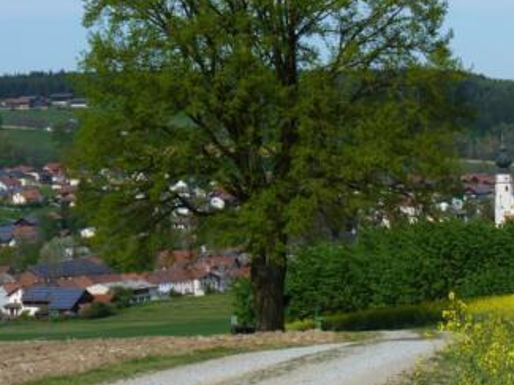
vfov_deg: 8.7
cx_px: 436
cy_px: 124
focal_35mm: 170
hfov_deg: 11.6
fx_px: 2521
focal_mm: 16.7
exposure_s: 1/320
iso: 80
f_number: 5.6
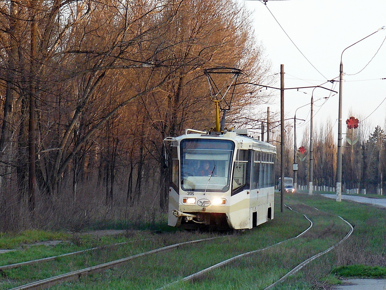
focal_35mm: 105
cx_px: 191
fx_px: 1171
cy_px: 144
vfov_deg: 14.1
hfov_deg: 18.7
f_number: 3.2
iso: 200
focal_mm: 17.3
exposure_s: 1/160
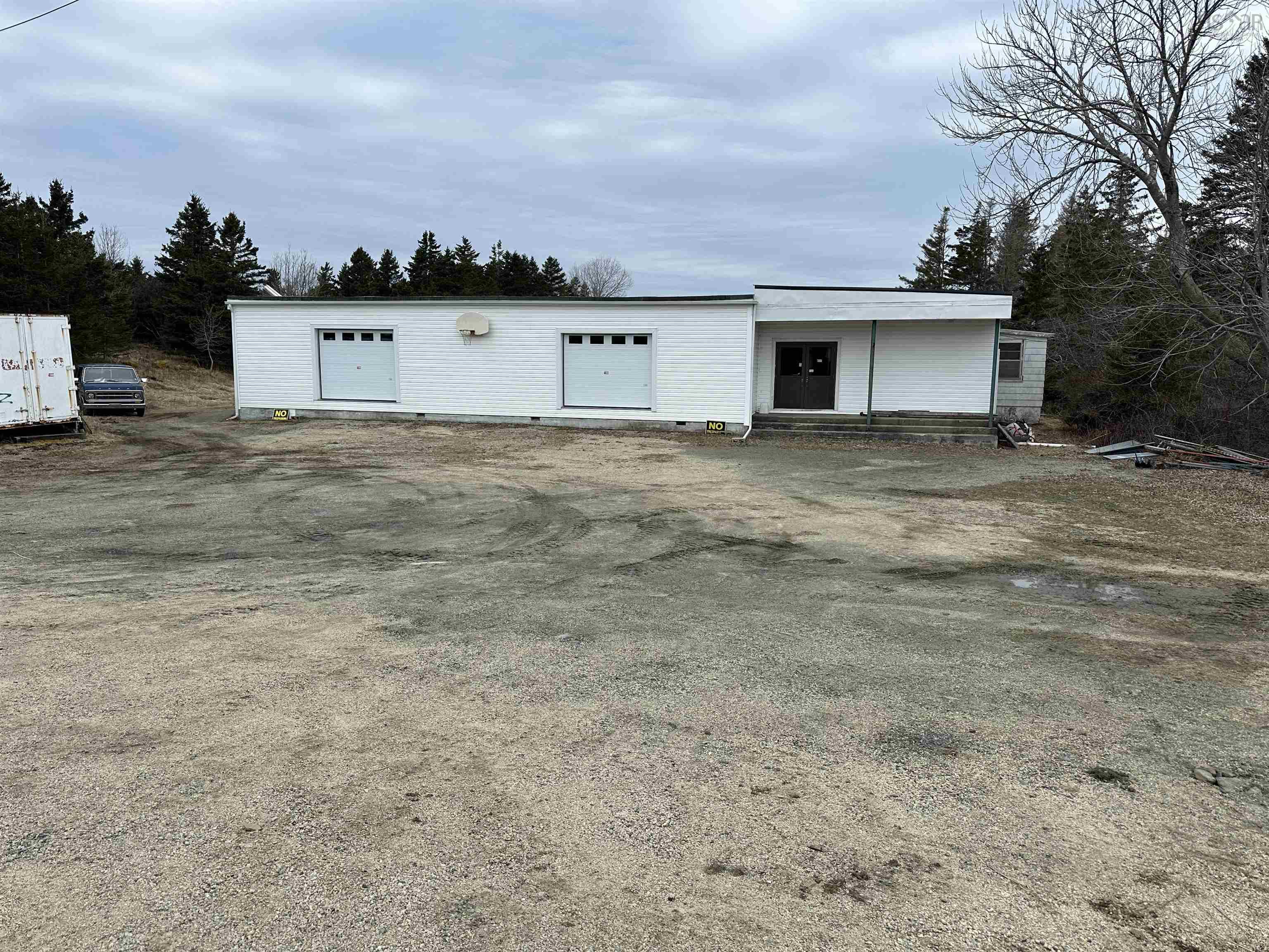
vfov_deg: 56.8
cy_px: 476
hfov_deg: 71.6
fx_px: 880
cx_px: 634
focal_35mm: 24
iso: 80
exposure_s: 1/2410
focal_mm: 6.86
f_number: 1.78
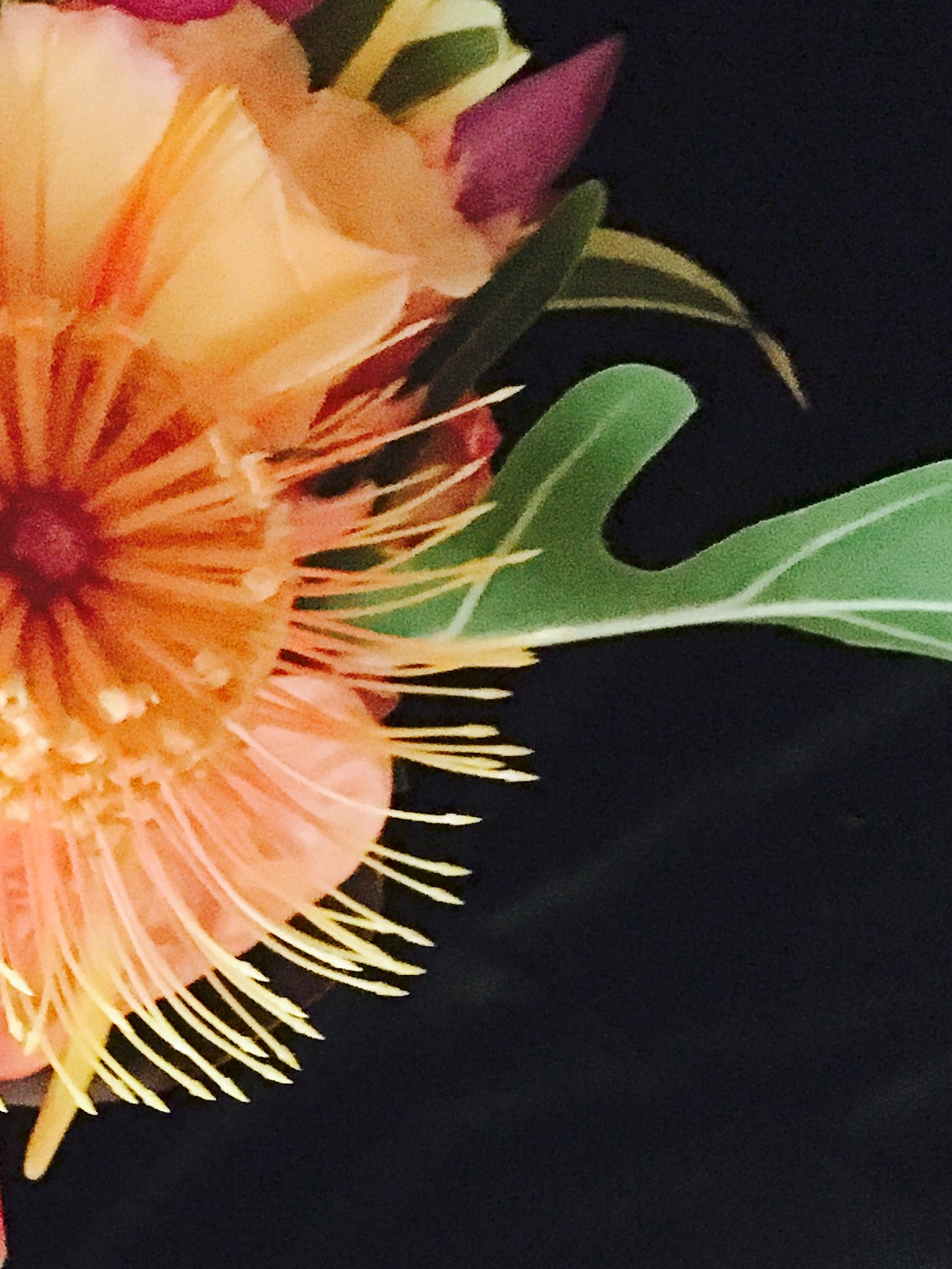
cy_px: 694
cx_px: -194
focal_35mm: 77
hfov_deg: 18.2
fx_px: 2824
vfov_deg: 25.3
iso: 1000
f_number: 2.2
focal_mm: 4.15
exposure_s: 1/15
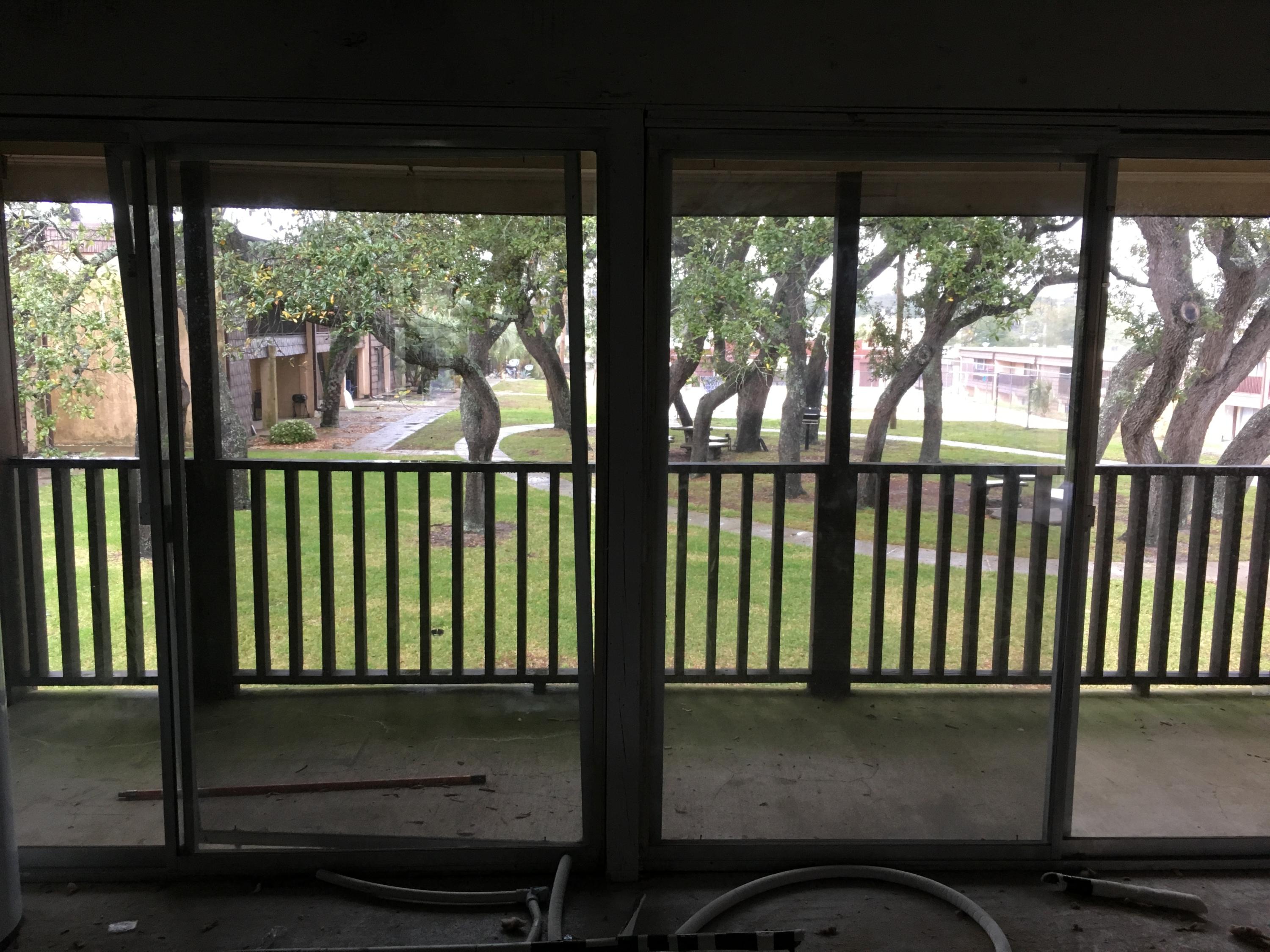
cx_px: 635
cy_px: 476
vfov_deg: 48.2
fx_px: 1064
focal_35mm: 29
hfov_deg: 61.7
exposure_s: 1/30
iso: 100
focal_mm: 4.15
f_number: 2.2
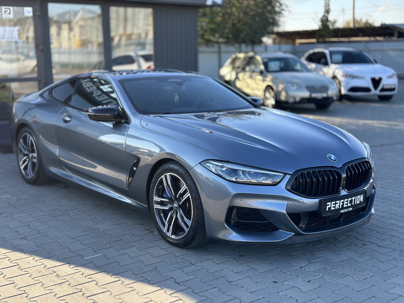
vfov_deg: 30.3
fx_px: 560
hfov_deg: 39.7
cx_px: 202
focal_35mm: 48
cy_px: 152
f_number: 1.78
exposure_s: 1/971
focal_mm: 6.86
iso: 80
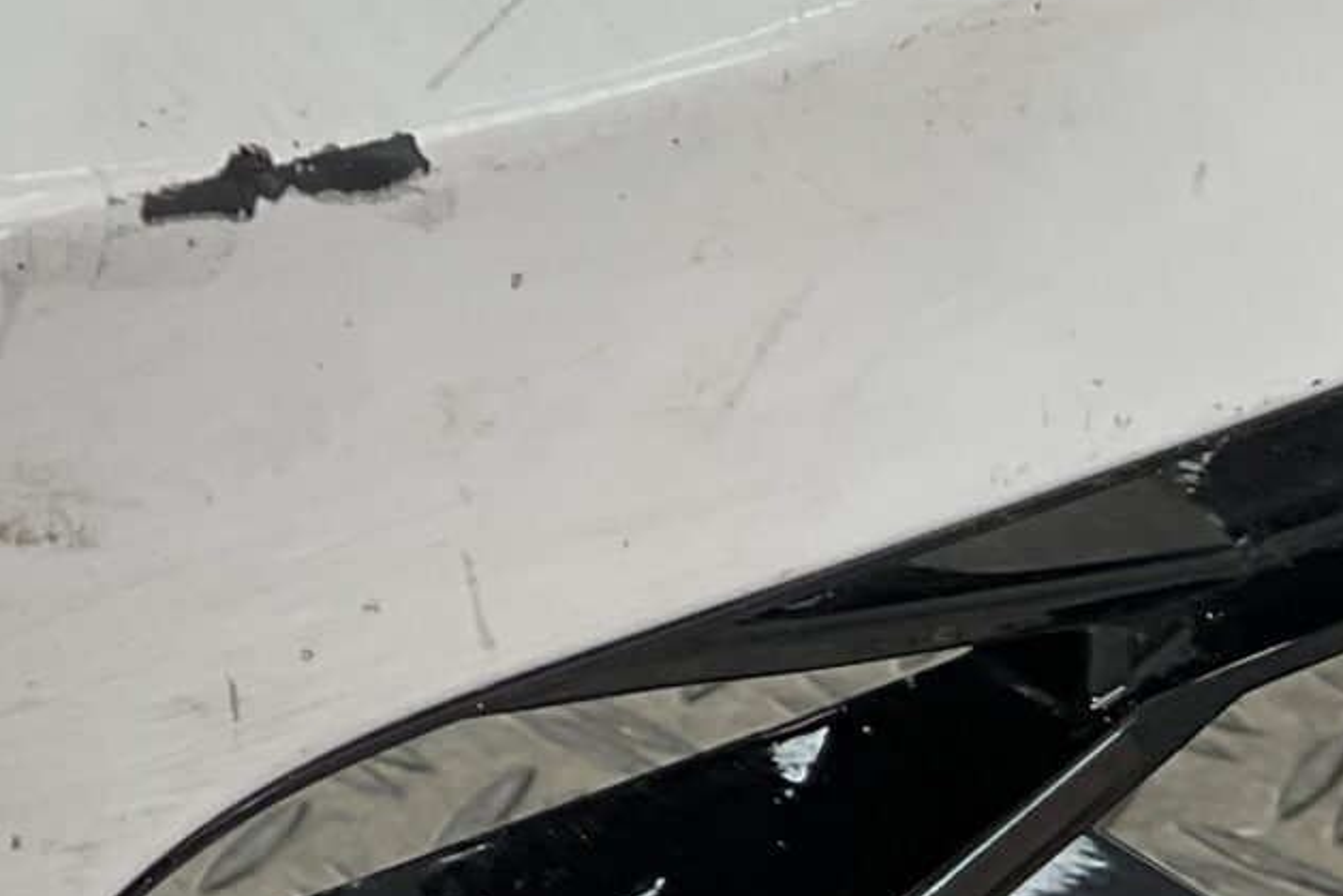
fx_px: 4589
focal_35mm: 123
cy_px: -342
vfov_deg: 10.8
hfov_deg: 15.2
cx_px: -755
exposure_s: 1/300
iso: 16
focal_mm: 3
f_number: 1.8
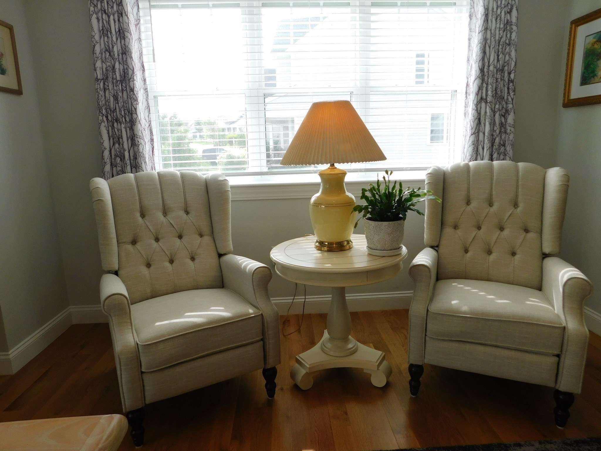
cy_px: 226
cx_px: 300
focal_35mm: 23
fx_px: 399
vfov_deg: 58.9
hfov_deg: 73.9
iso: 125
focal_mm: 4
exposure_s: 1/160
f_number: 3
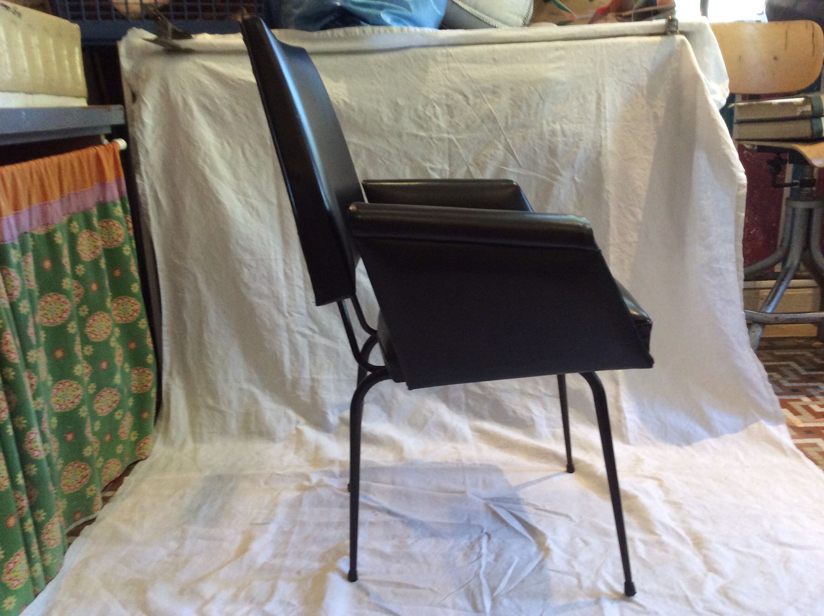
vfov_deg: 44.1
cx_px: 412
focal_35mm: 32
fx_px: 761
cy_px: 308
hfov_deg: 56.9
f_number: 2.4
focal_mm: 3.3
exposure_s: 1/25
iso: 160
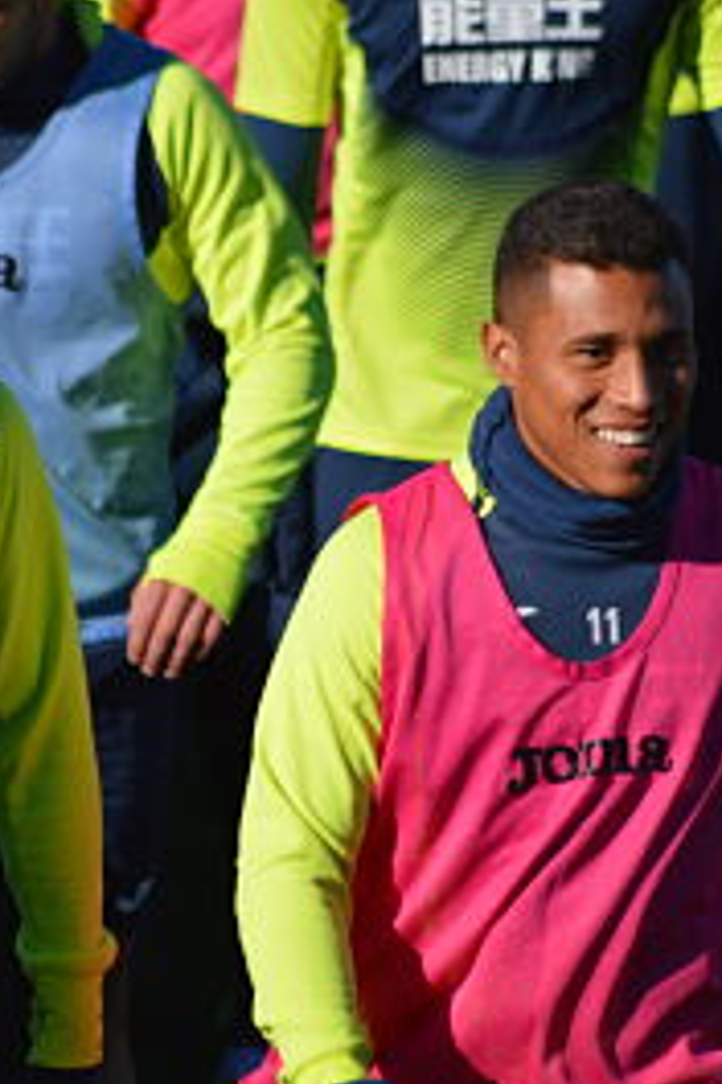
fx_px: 20515
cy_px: 542
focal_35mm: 682
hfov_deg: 2.0
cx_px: 398
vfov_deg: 3.0
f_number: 5.6
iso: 250
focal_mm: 300
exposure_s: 1/2000
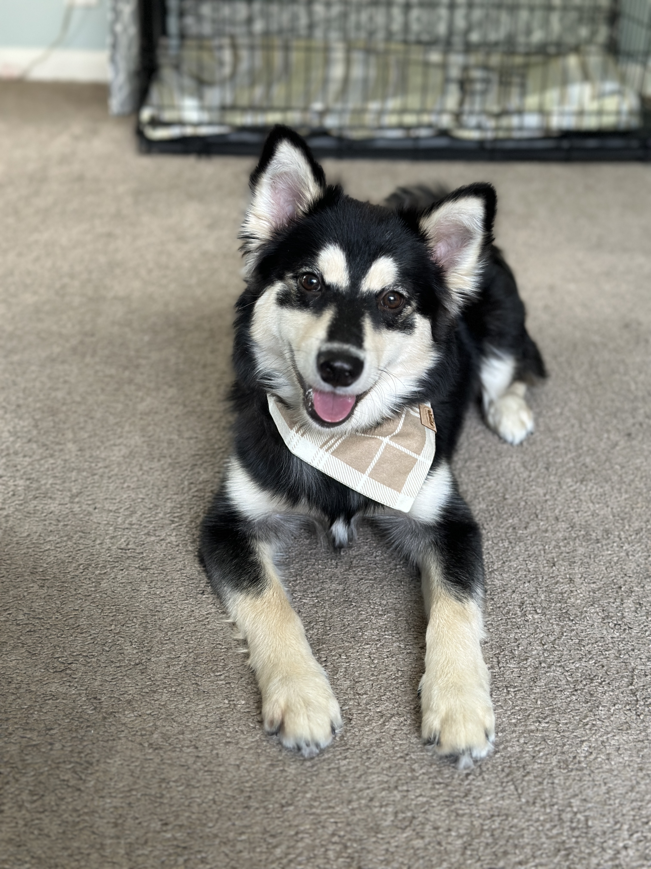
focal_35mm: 48
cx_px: 326
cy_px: 434
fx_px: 1204
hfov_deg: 30.3
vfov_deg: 39.7
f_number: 1.78
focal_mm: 6.86
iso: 200
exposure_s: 1/60
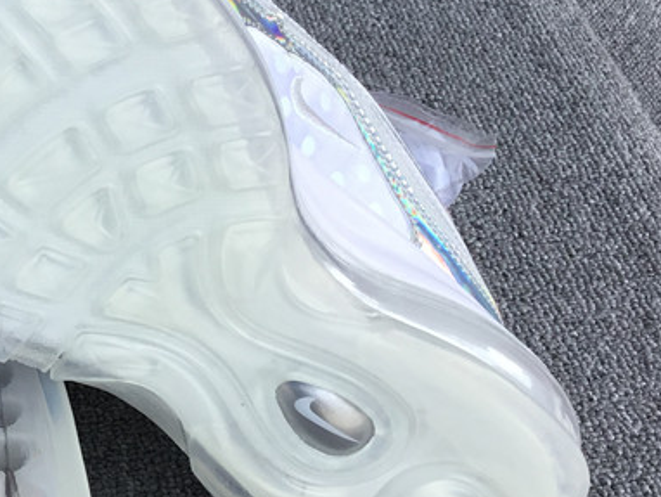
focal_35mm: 73
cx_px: 9
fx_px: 1395
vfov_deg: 20.2
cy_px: 257
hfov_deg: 25.4
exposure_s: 1/369
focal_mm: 3.3
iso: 25
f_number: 2.4
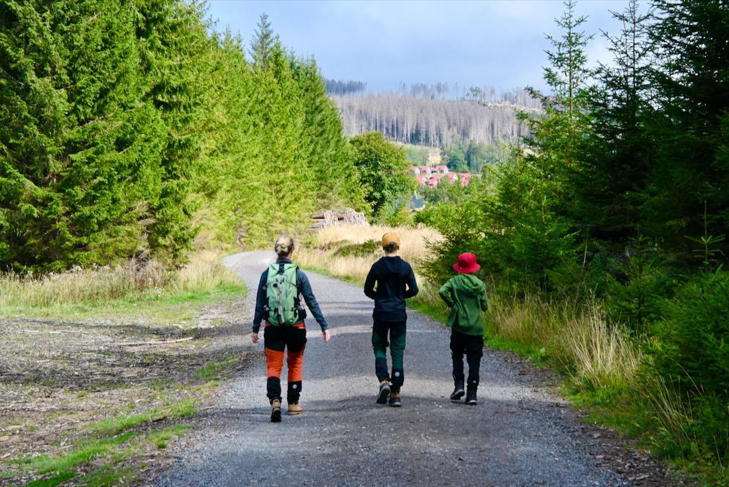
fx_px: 1519
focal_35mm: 75
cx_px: 364
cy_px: 244
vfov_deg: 18.2
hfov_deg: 27.0
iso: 100
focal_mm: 50
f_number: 6.3
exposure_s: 1/320
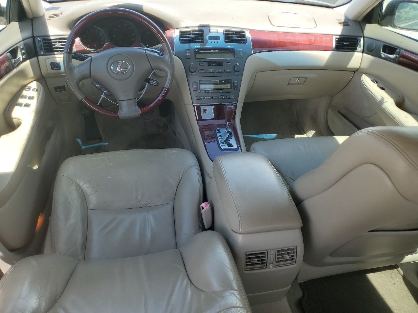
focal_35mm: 26
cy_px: 156
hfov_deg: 67.3
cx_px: 209
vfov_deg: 53.1
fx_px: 314
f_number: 1.5
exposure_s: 1/435
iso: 50
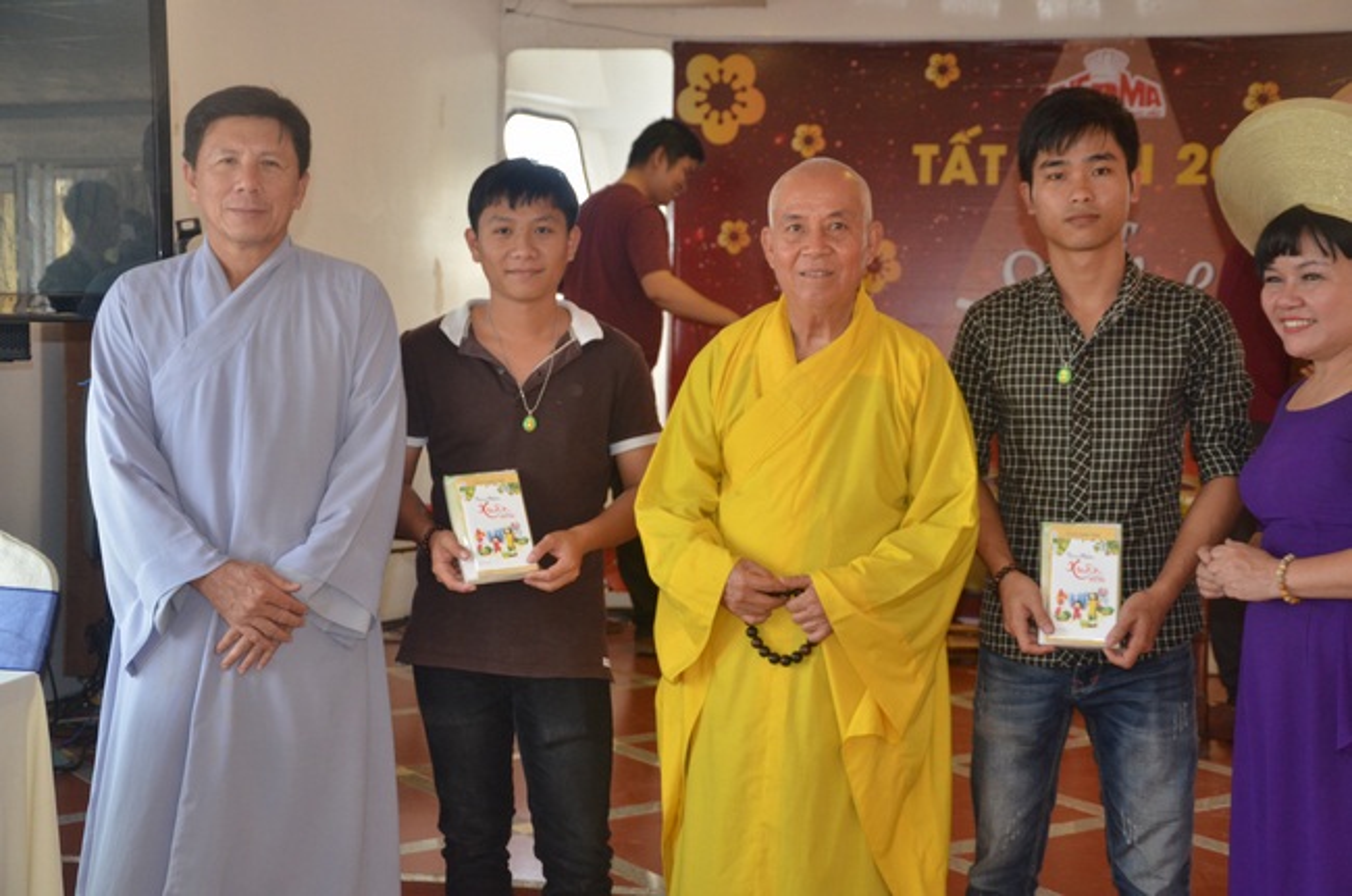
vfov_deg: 25.7
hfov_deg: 37.9
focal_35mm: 52
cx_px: 676
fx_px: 1968
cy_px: 448
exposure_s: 1/200
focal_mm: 35
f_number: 5
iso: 1000
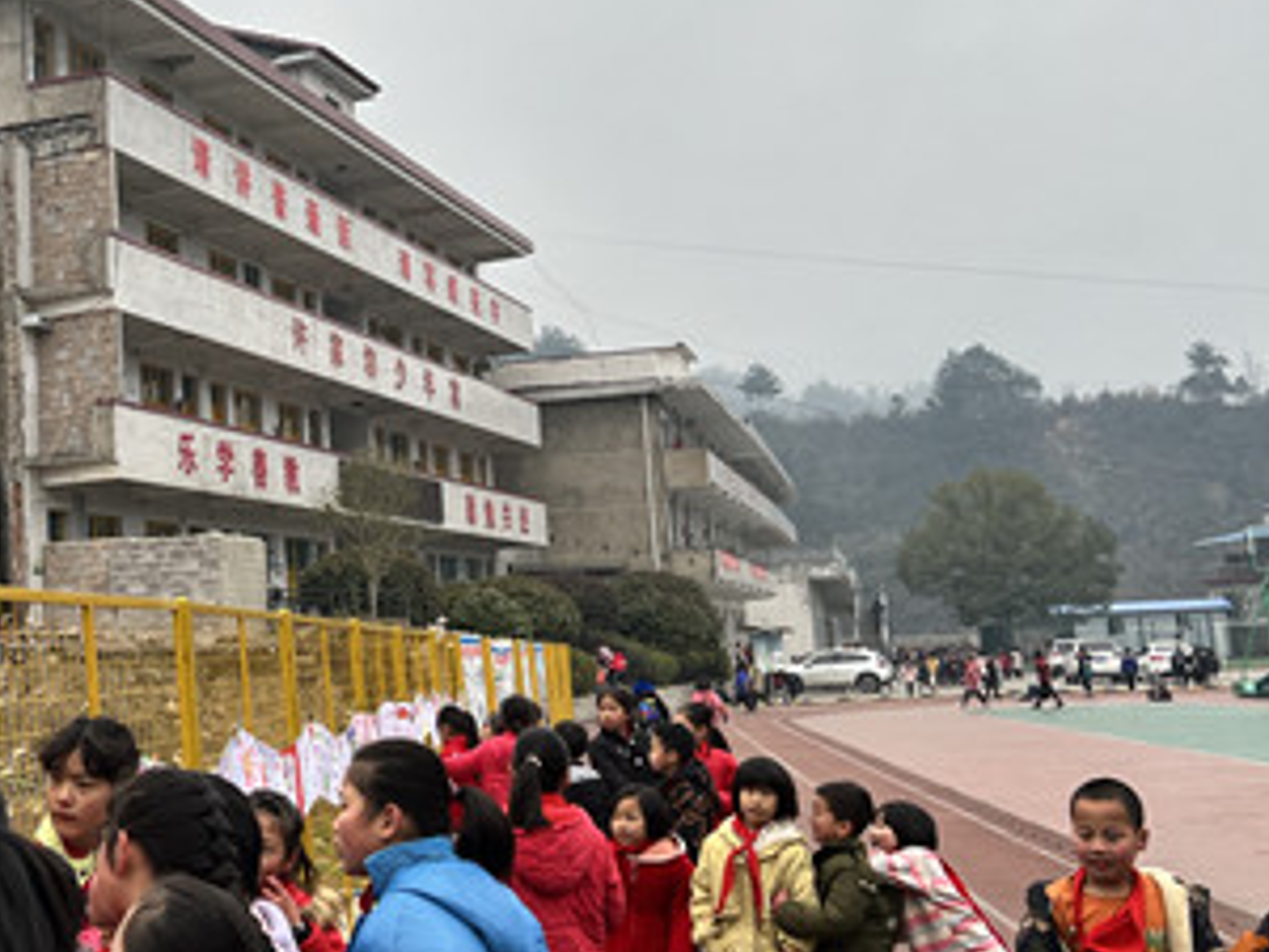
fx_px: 1906
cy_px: 385
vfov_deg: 28.0
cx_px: 182
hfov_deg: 35.1
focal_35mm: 52
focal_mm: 5.7
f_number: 1.5
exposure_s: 1/2695
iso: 50
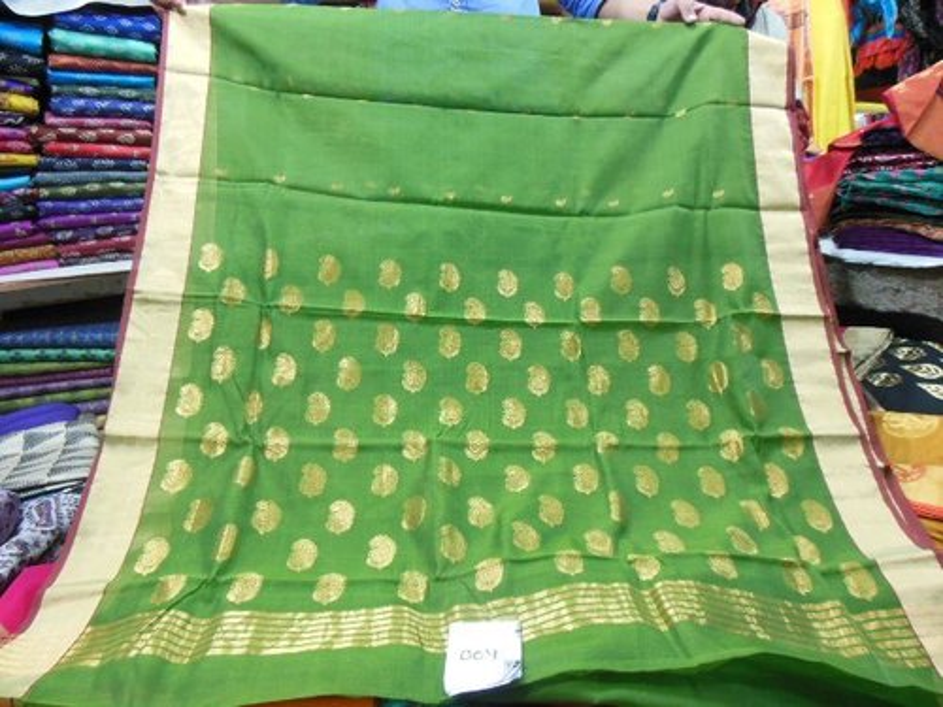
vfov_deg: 54.9
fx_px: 681
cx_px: 472
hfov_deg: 69.4
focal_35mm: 25
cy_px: 354
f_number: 3.2
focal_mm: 4.5
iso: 400
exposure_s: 1/20
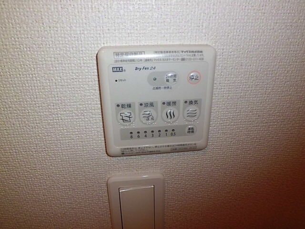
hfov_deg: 67.3
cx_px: 152
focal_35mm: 26
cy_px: 114
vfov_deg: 53.1
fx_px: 229
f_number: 2.8
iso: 64
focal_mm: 4.7
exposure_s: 1/60
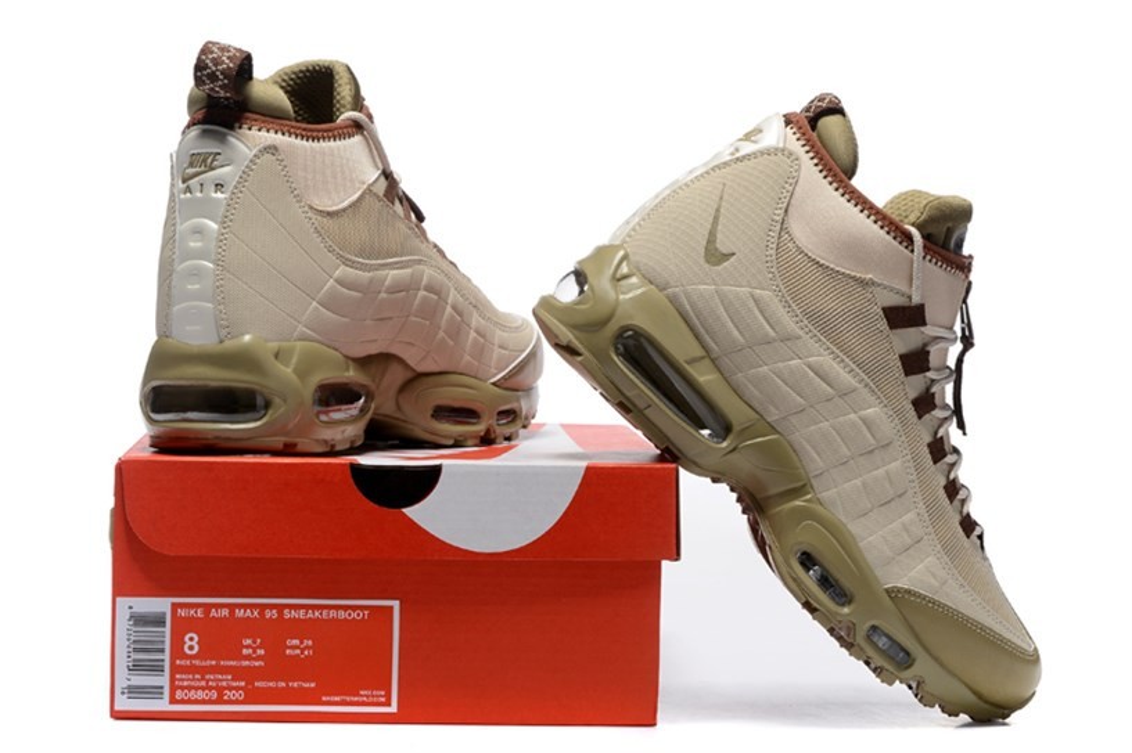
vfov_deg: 15.2
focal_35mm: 90
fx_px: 2829
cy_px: 376
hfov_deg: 22.6
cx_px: 566
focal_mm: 90
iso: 100
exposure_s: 1/160
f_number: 16
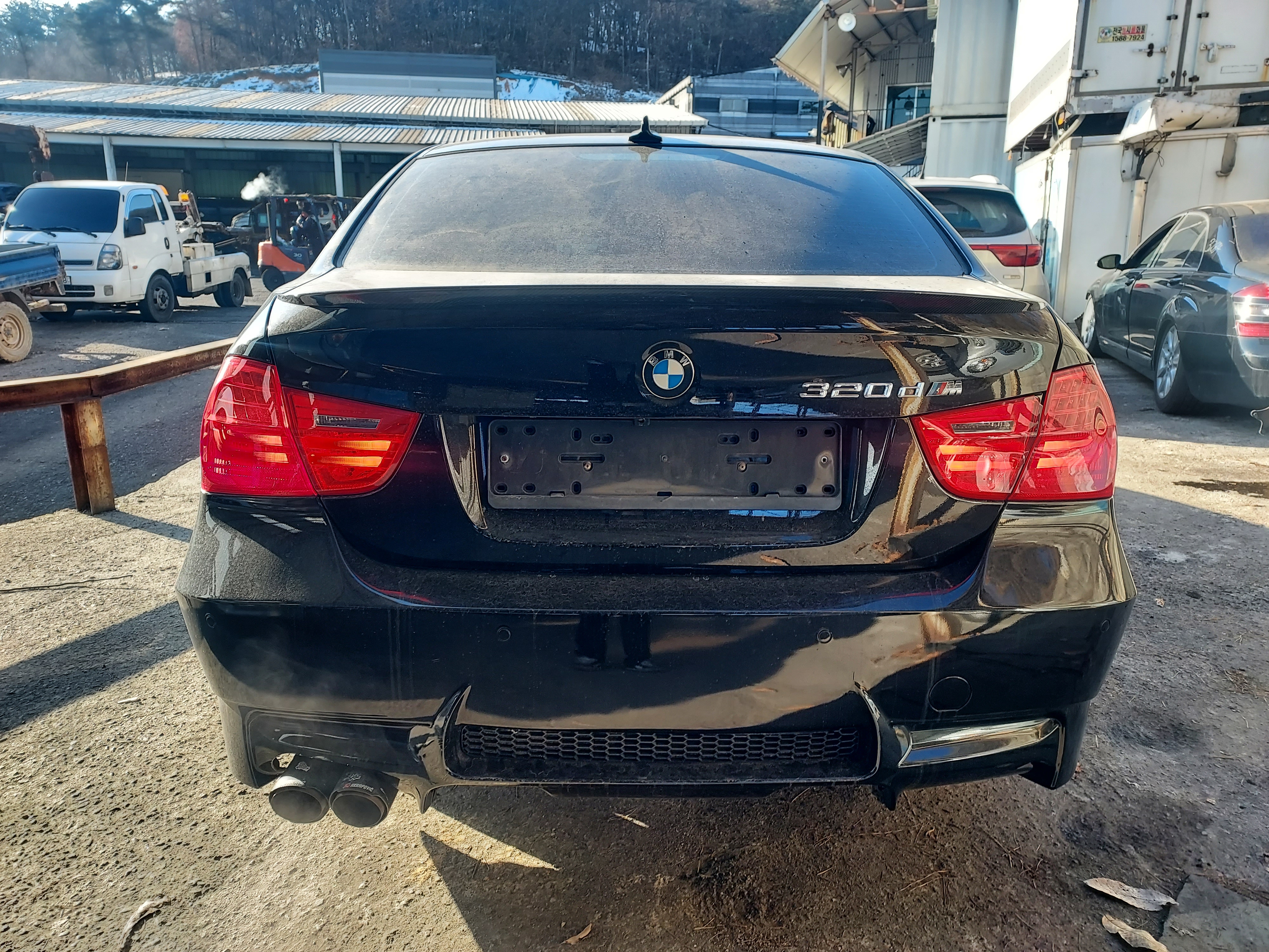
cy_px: 476
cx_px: 634
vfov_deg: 56.8
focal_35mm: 24
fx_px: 880
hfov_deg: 71.6
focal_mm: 4.6
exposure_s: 1/120
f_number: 1.8
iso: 50
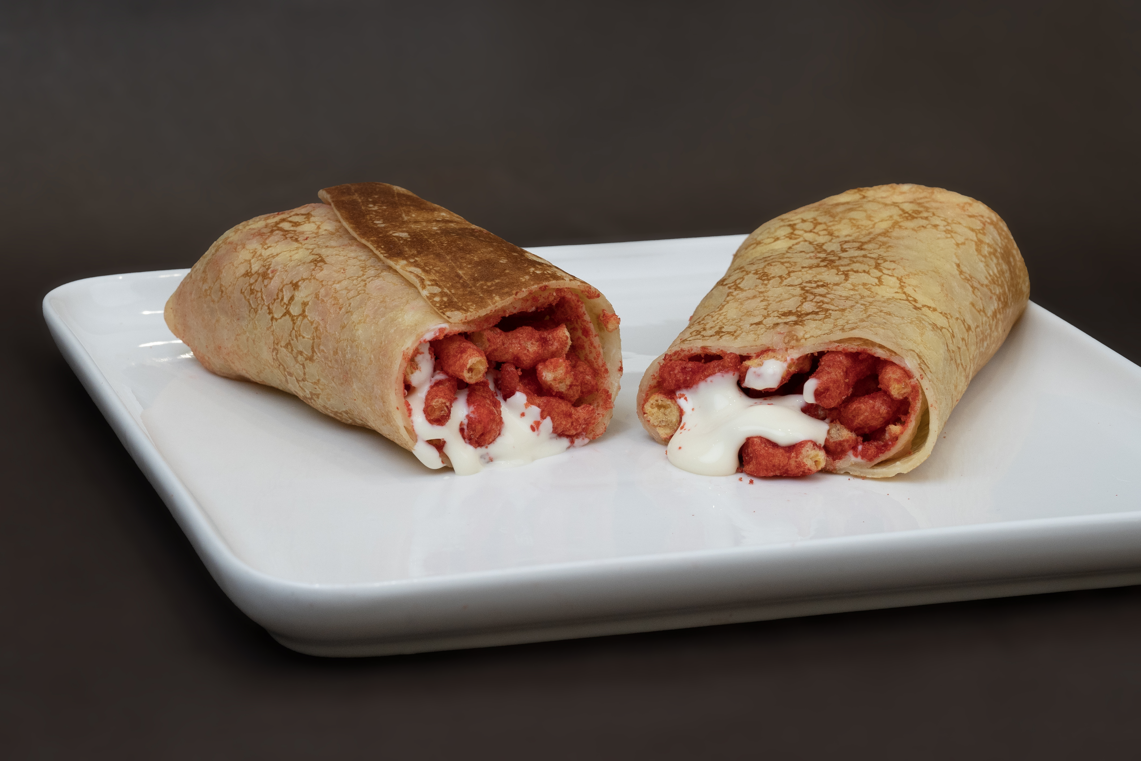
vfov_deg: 19.5
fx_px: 2218
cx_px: 570
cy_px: 380
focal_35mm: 70
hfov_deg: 28.8
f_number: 4.5
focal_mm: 70
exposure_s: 1/200
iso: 200
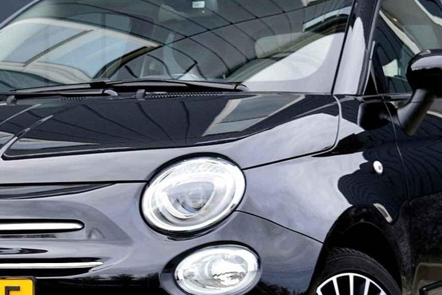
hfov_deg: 13.8
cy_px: 190
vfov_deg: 9.3
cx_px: 135
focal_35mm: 148
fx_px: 1818
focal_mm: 45
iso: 800
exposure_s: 1/40
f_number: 5
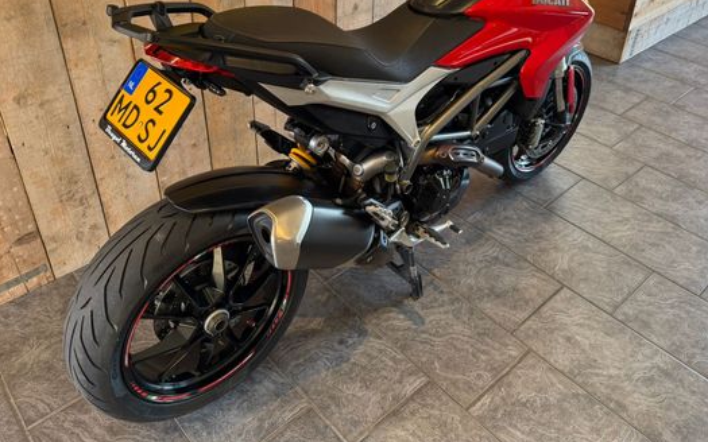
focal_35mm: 31
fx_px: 598
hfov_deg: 61.2
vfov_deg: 39.7
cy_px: 124
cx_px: 364
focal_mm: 6.76
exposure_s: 1/50
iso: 125
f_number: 1.78
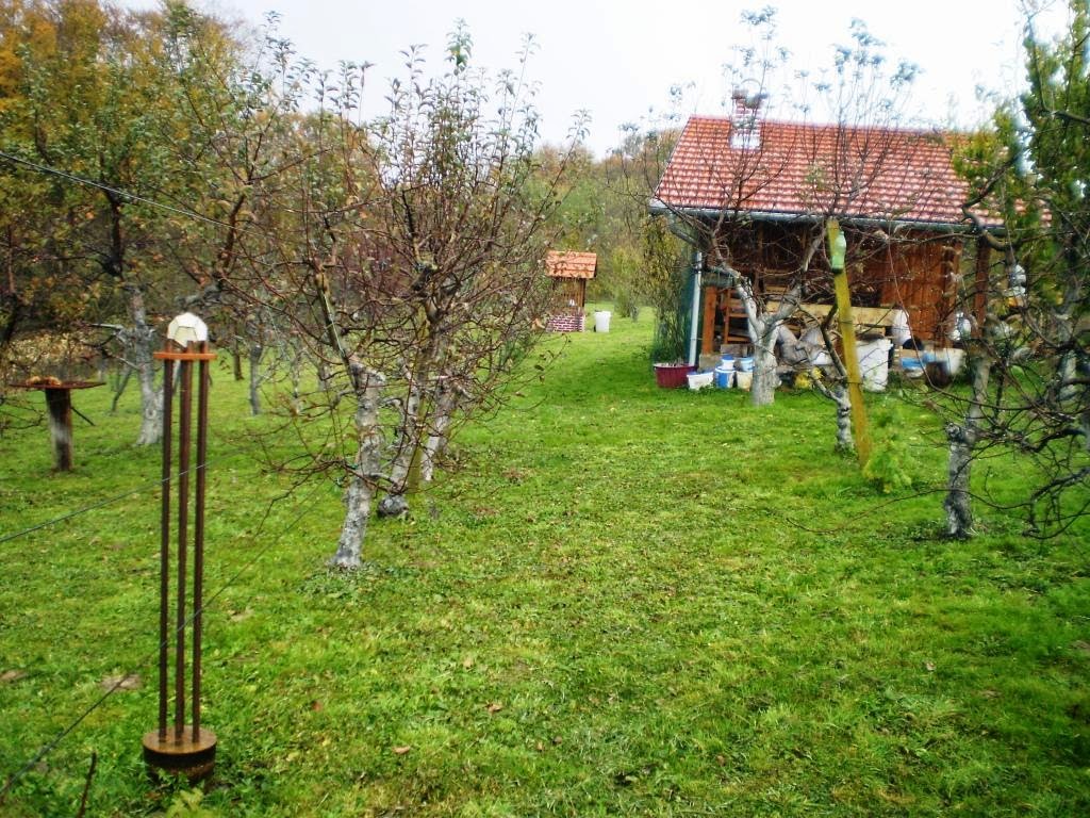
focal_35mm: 36
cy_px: 409
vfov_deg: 39.7
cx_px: 545
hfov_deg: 51.4
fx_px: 1134
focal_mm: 6.3
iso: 100
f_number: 3.1
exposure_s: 1/30
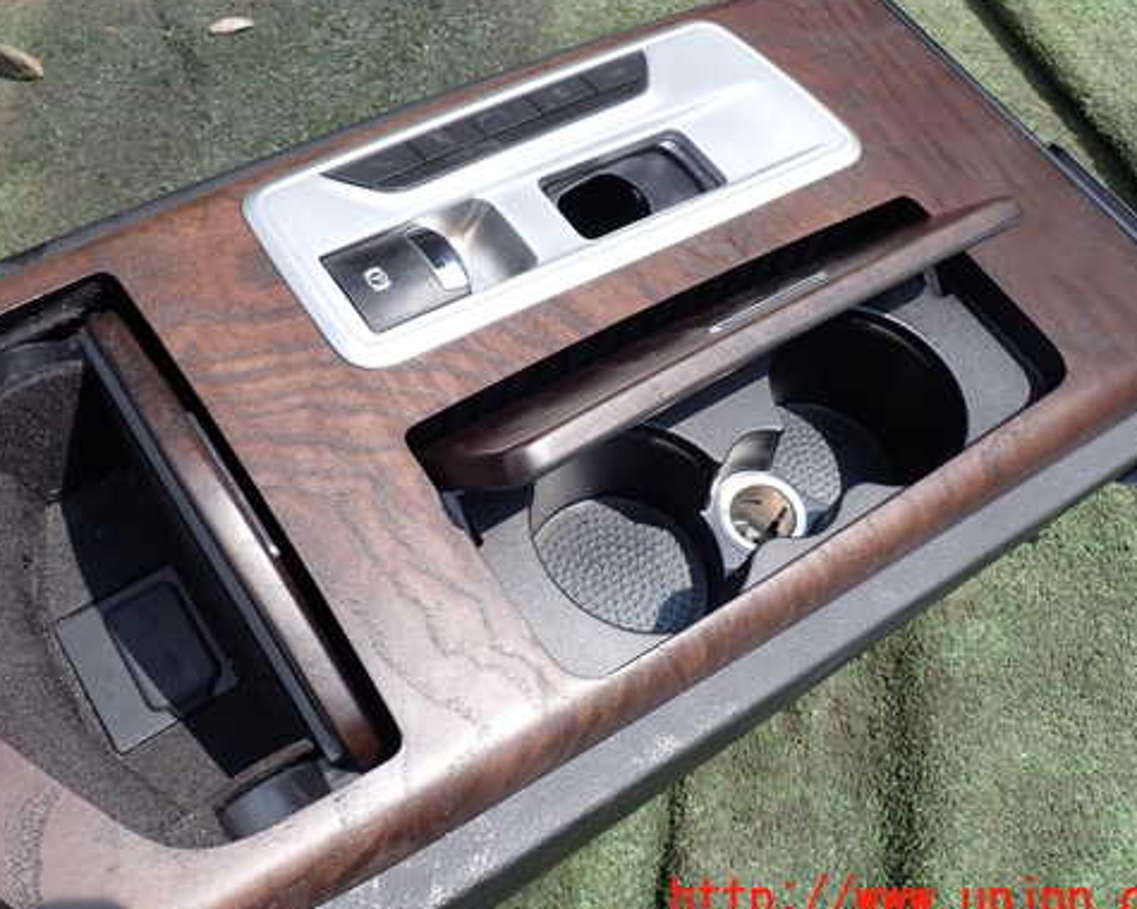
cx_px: 493
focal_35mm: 37
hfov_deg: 49.0
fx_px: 1245
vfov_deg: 40.1
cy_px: 392
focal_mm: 5.4
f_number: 3.2
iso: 100
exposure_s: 1/640
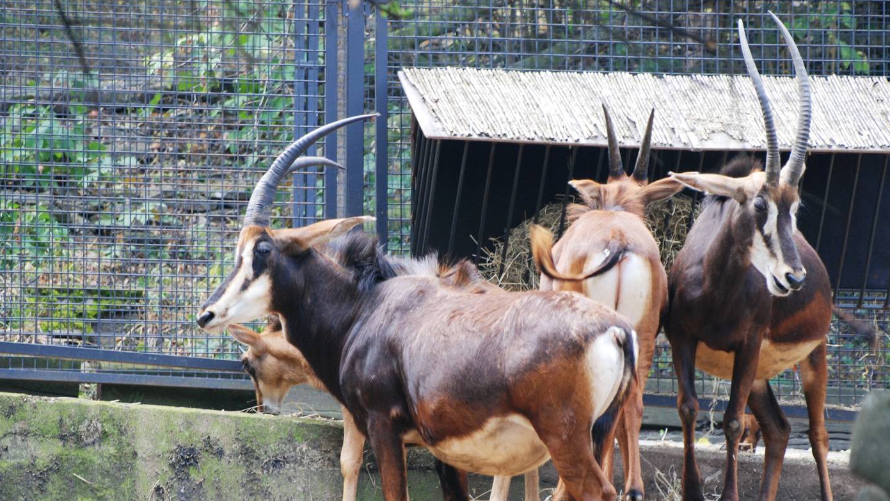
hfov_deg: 5.4
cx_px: 474
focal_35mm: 398
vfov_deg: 3.1
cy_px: 300
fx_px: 9394
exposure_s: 1/100
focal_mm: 220
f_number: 5.3
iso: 400
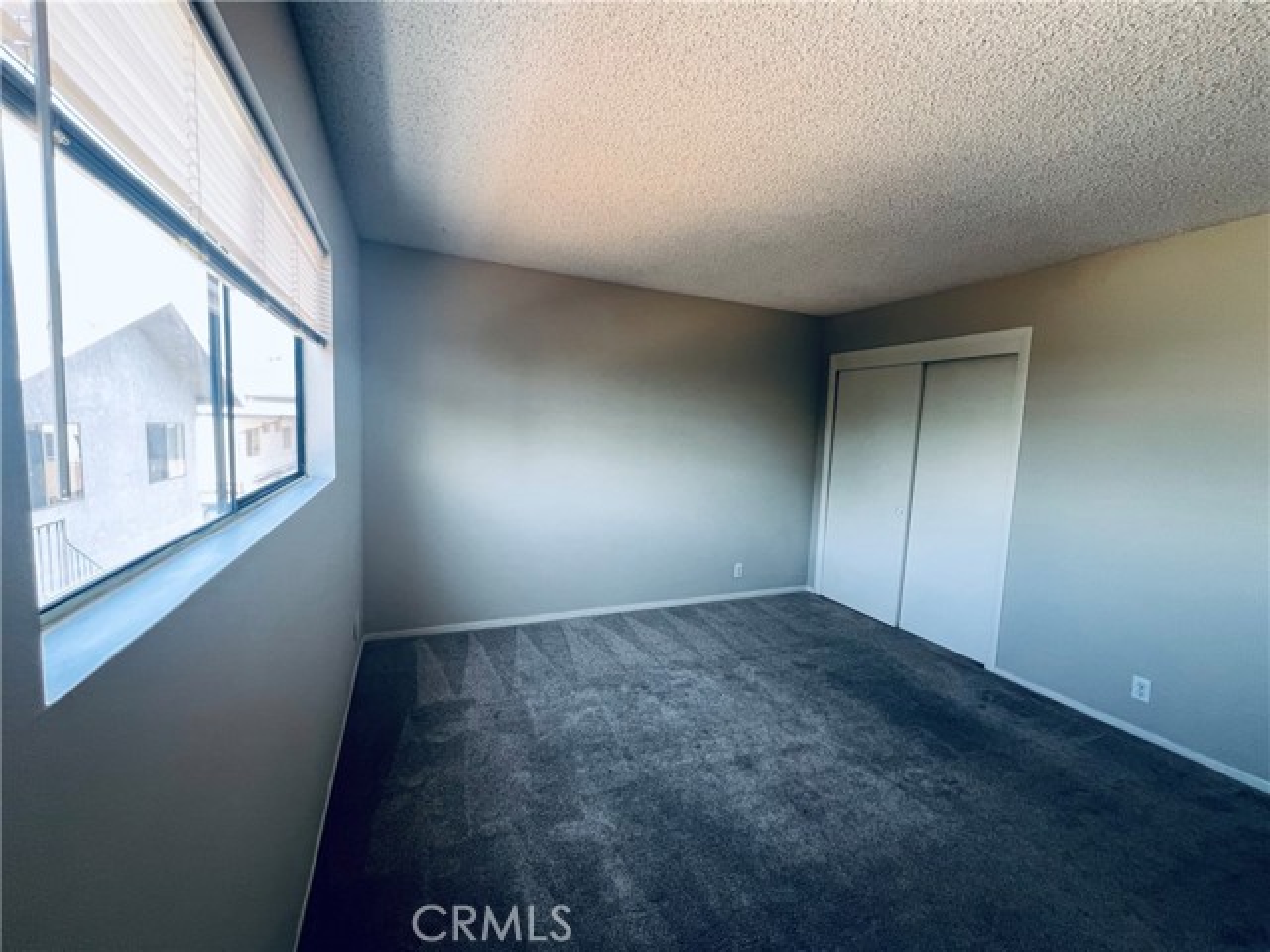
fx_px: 477
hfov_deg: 106.2
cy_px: 476
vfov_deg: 89.9
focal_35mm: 13
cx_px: 635
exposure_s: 1/99
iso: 125
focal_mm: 1.57
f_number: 1.8
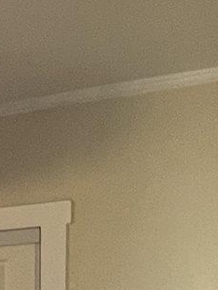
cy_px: 440
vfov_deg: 18.1
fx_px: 806
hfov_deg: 11.5
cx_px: -369
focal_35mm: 96
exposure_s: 1/87
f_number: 1.8
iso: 250
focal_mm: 1.57
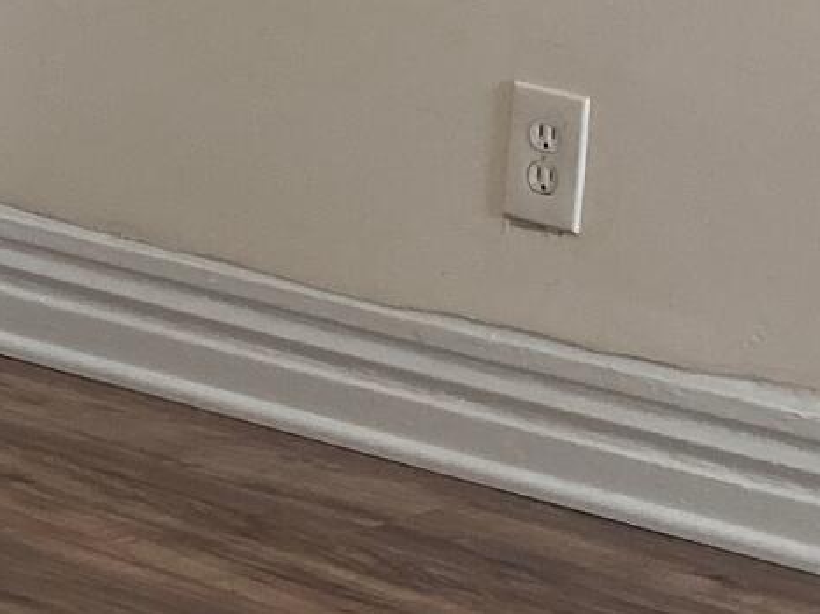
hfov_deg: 10.7
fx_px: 4263
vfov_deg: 8.1
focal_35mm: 180
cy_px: -358
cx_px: -293
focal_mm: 3.99
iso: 32
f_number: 1.8
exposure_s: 1/120
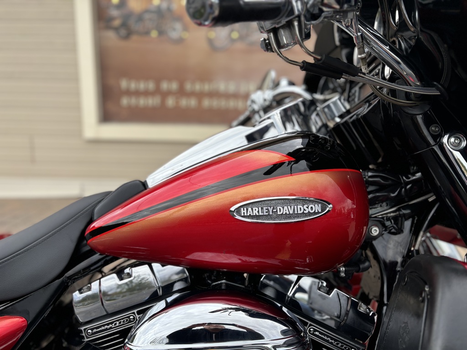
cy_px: 175
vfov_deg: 53.1
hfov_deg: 67.3
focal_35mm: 26
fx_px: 351
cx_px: 234
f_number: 1.6
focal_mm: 5.96
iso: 40
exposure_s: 1/260
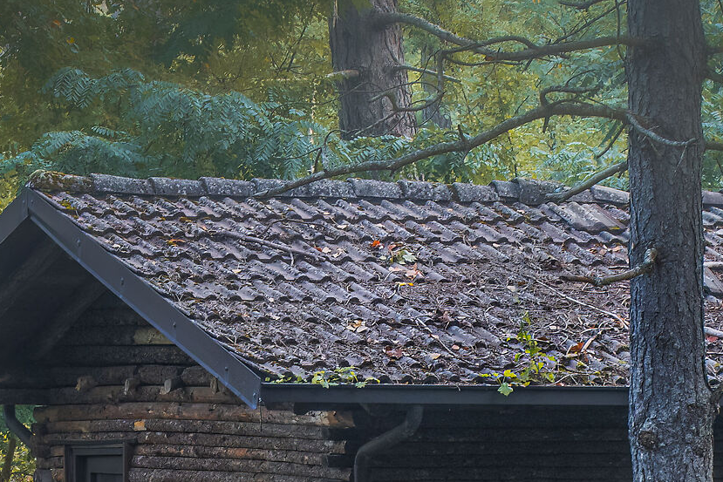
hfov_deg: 6.8
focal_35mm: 304
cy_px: 283
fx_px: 6106
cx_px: 148
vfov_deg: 4.5
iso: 2200
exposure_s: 1/125
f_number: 5.6
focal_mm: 70
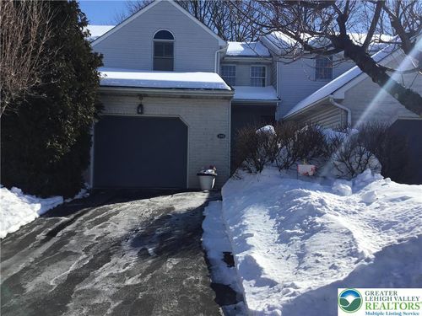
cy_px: 158
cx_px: 211
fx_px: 378
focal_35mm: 31
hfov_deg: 58.4
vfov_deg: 45.4
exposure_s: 1/2092
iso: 25
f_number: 2.4
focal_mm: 3.3
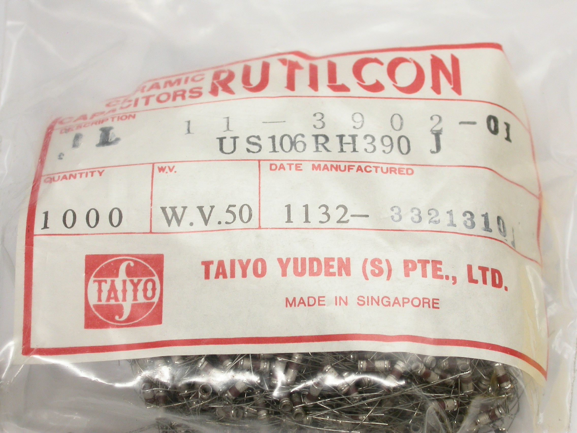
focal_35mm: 117
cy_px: 216
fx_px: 1950
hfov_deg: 16.8
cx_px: 288
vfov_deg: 12.7
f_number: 4.3
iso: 100
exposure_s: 1/39.8
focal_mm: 24.2
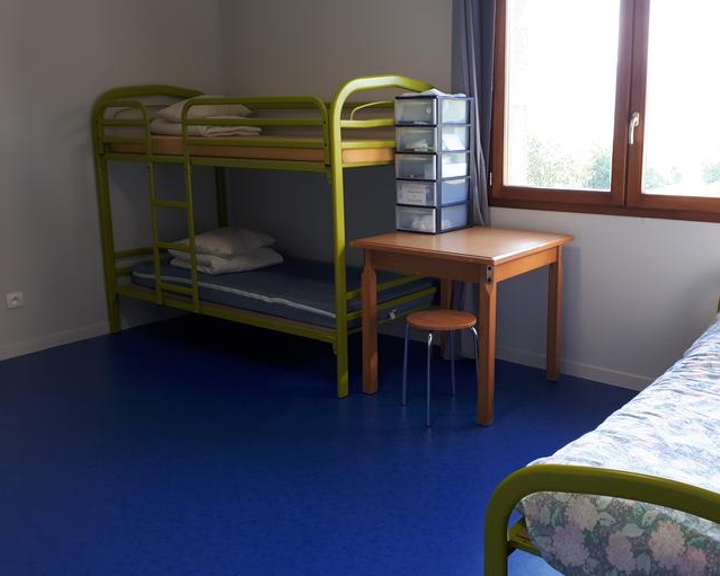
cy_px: 251
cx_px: 447
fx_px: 703
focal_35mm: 33
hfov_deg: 53.7
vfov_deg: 44.4
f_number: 1.9
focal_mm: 3.6
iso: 50
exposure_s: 1/50
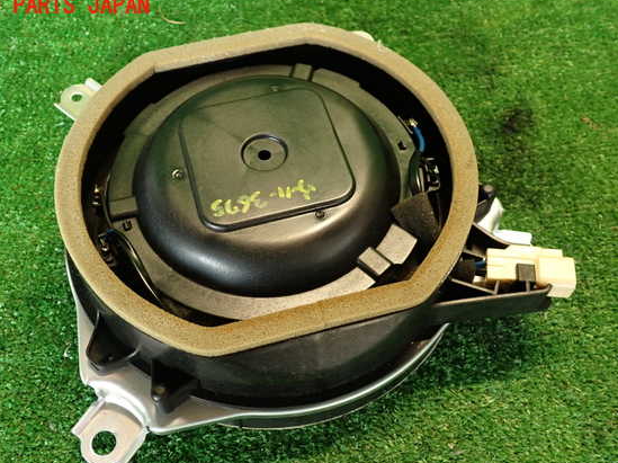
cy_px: 246
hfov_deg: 52.6
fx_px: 624
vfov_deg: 40.6
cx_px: 283
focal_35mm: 35
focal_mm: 5.79
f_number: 2.4
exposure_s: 1/30
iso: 320
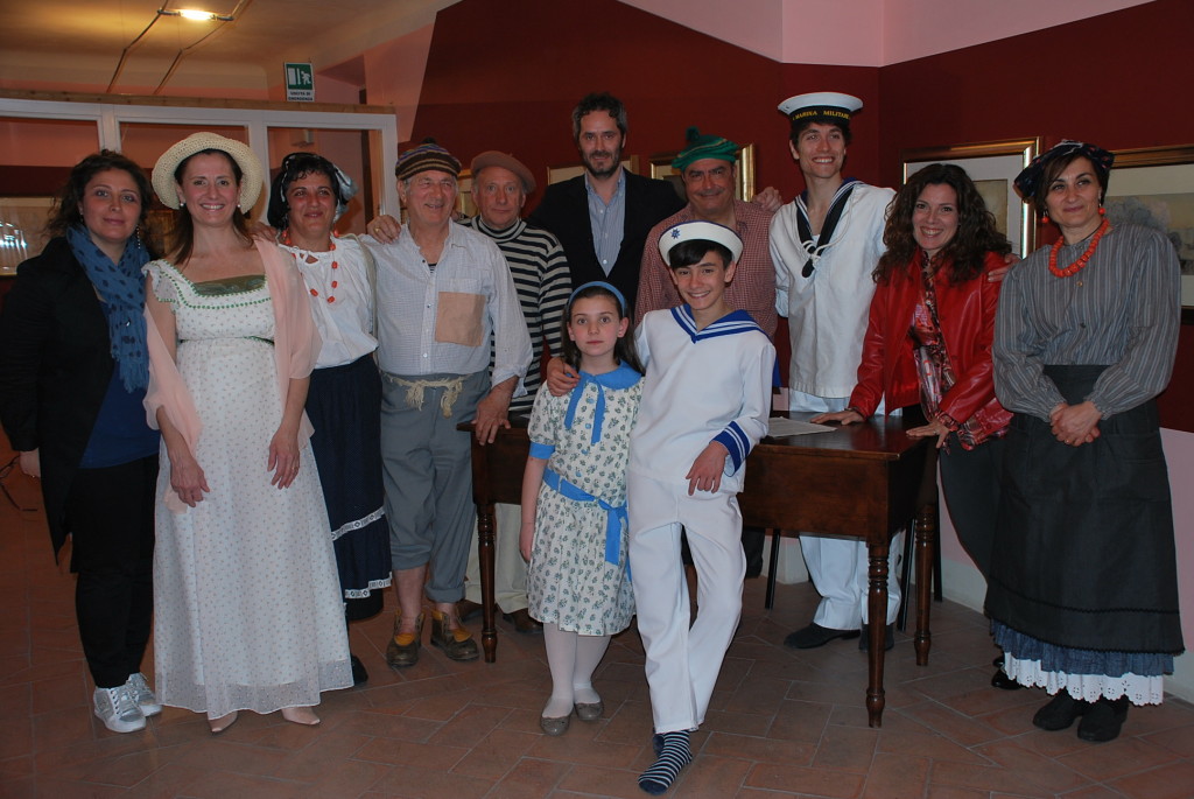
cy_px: 400
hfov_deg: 53.1
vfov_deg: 37.0
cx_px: 597
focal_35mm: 36
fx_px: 1195
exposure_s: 1/60
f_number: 4
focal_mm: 24
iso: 200
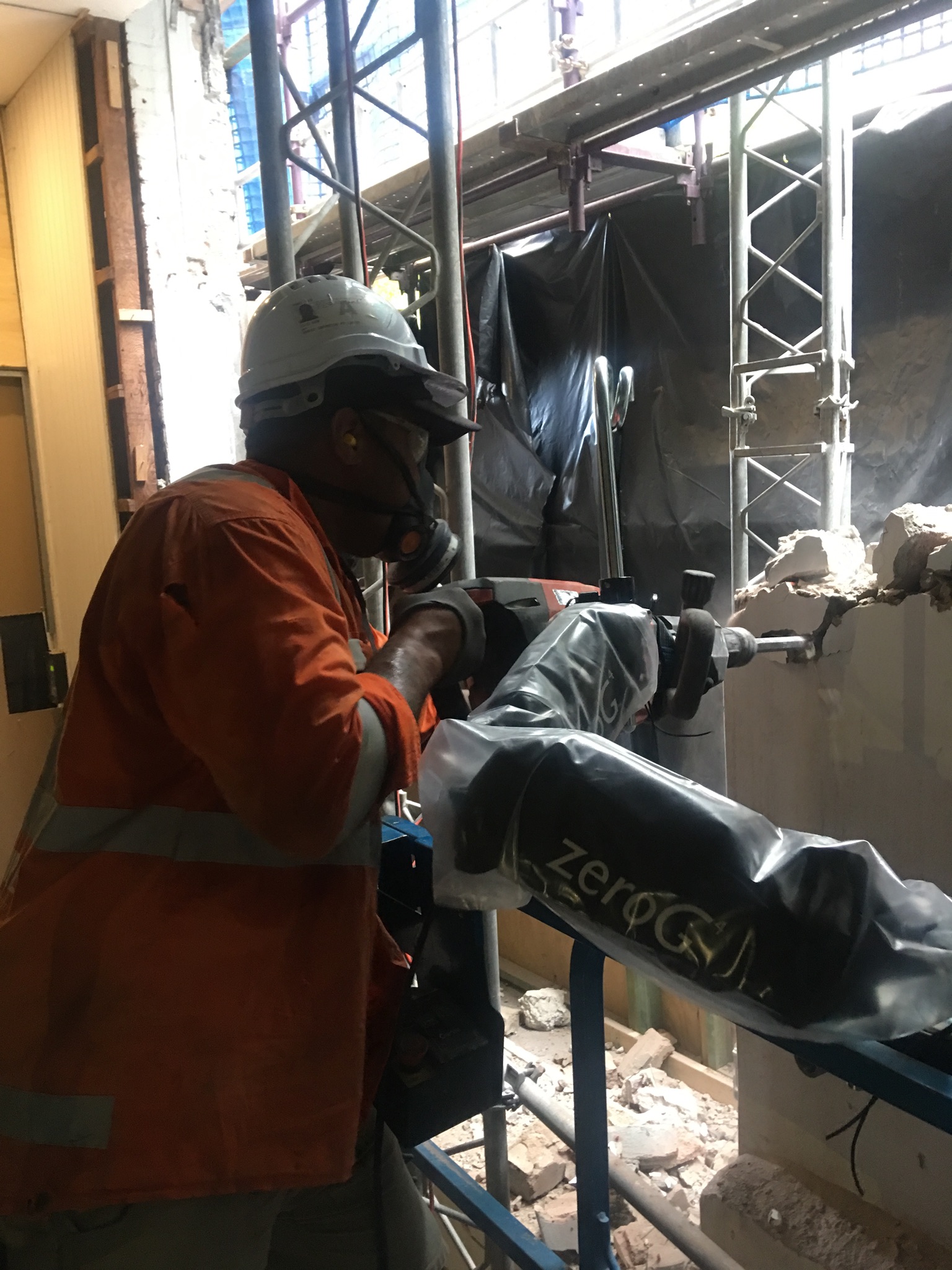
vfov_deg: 61.7
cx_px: 476
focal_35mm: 29
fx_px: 1063
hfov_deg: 48.2
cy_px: 635
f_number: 2.2
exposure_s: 1/10
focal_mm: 4.15
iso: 100
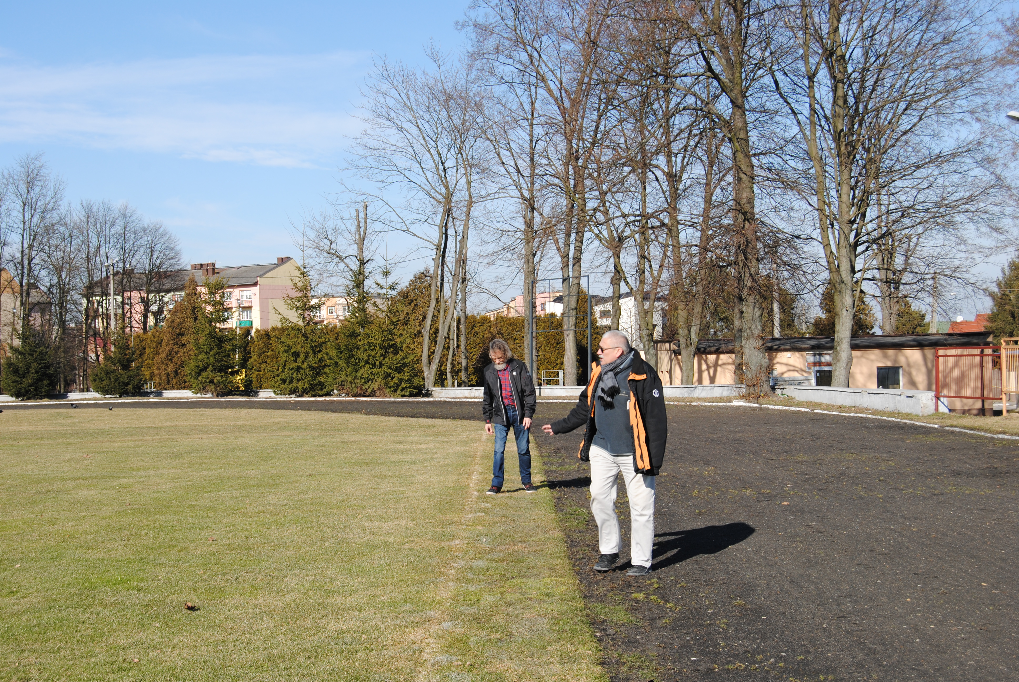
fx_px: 1615
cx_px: 510
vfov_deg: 23.8
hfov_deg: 35.0
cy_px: 341
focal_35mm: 57
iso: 100
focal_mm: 38
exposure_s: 1/250
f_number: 8
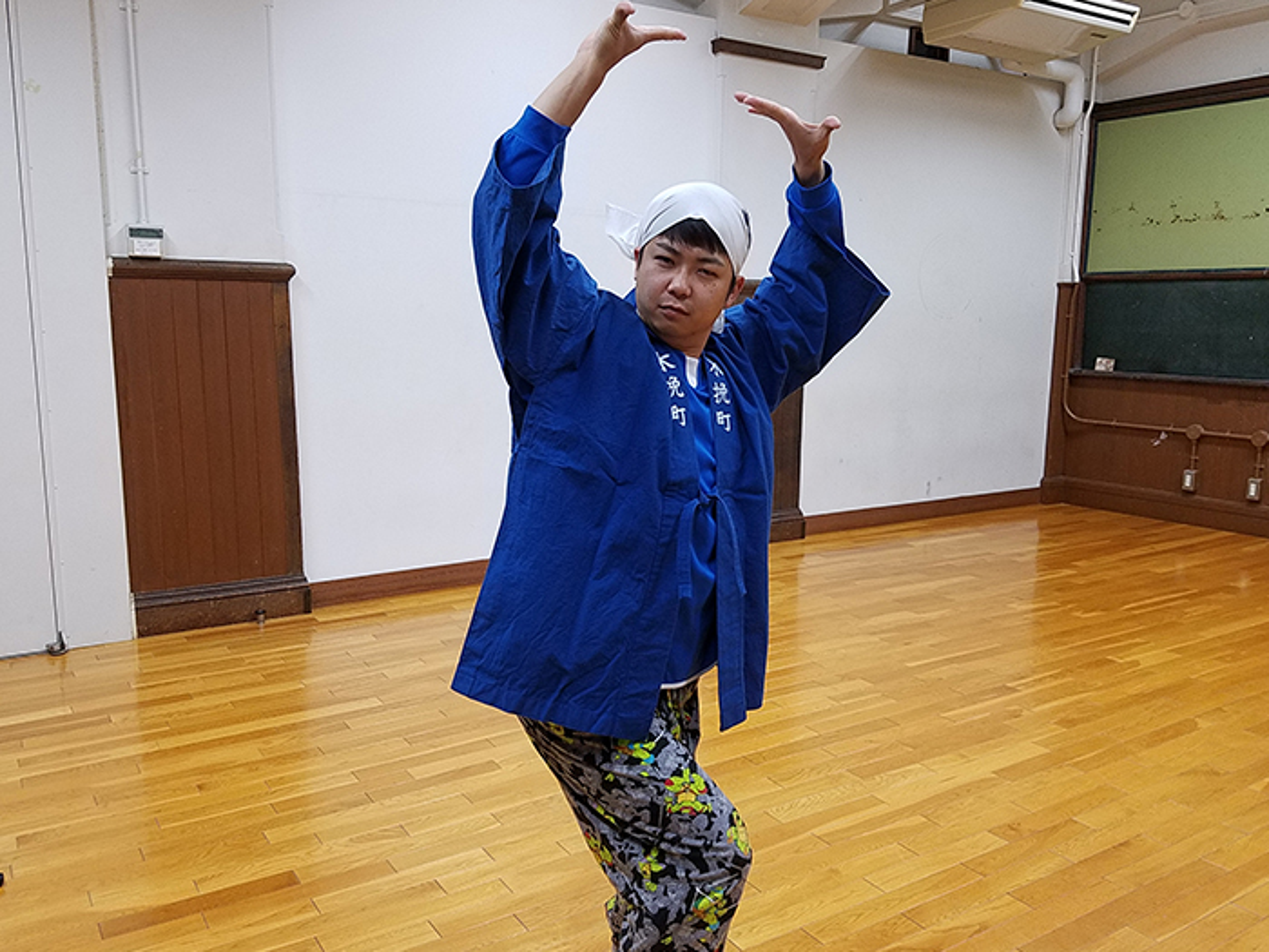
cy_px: 476
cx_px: 634
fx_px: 1136
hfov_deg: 58.4
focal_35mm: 31
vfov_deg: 45.4
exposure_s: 1/15
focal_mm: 2.15
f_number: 2.4
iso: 1600
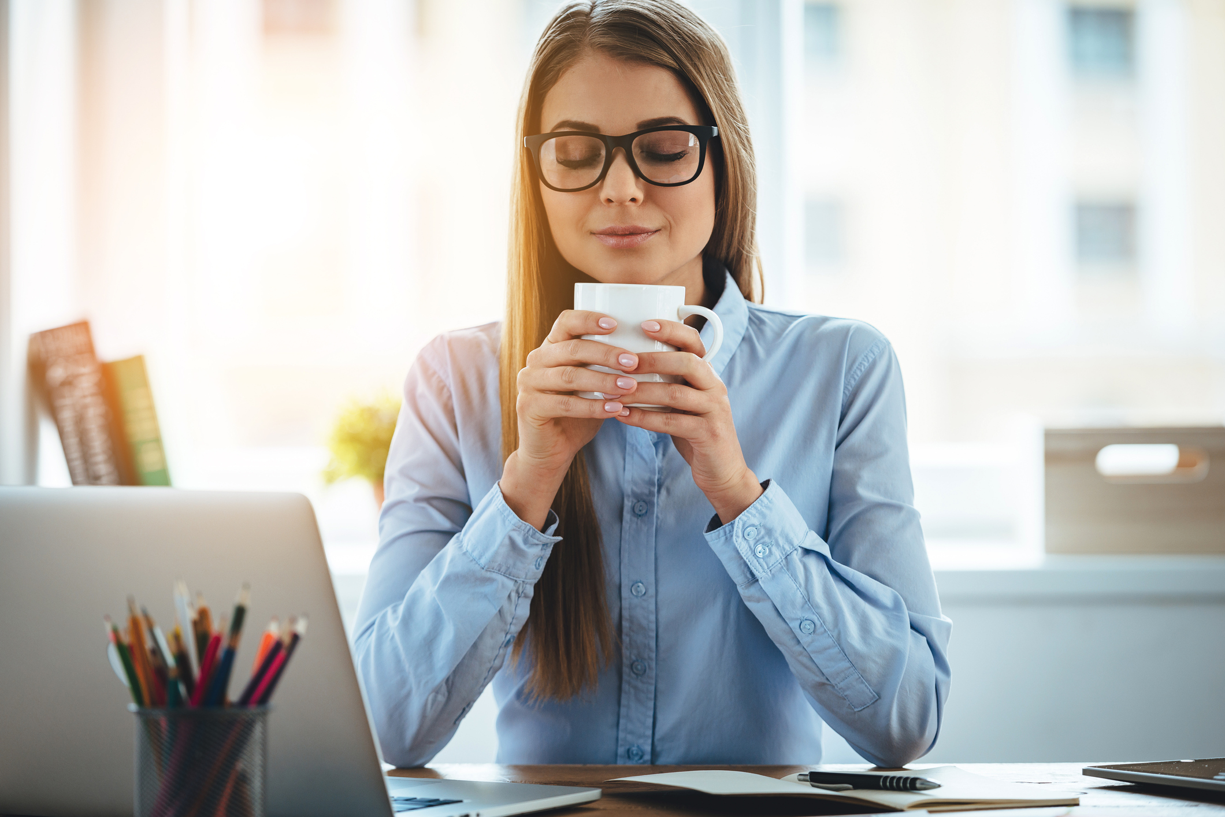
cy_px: 408
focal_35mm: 145
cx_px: 612
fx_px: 4934
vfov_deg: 9.5
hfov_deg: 14.2
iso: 200
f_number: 3.2
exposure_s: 1/160
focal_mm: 145
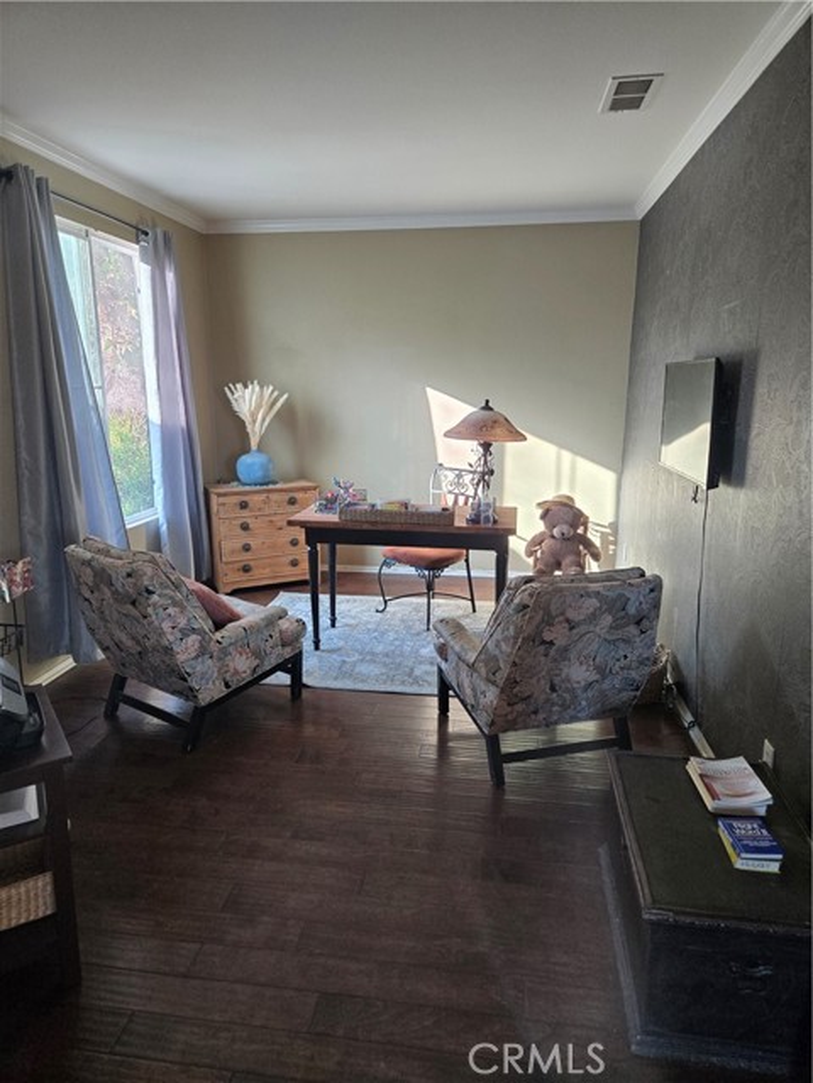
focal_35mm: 23
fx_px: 720
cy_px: 542
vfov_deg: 73.9
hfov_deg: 58.9
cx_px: 406
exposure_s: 1/180
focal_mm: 5.4
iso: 200
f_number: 1.8
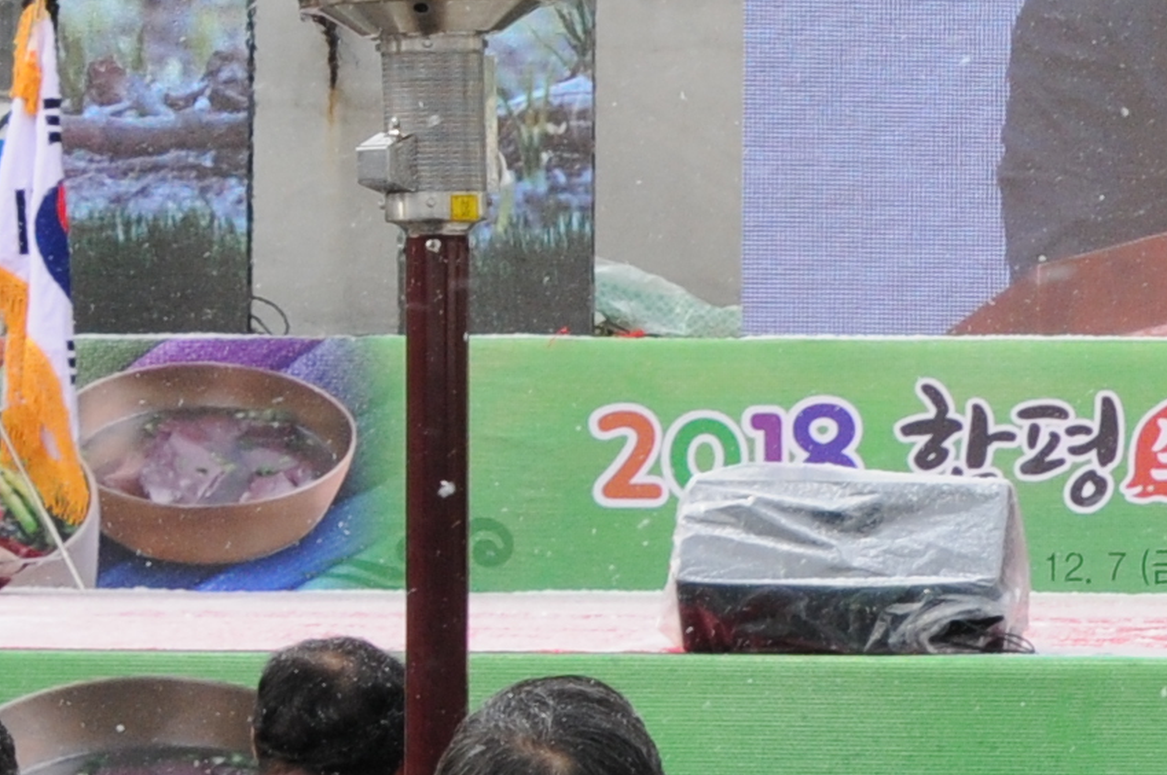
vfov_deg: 6.9
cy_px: 93
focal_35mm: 197
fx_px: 6379
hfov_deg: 10.3
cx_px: 1364
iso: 400
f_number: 9
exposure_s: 1/320
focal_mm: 26
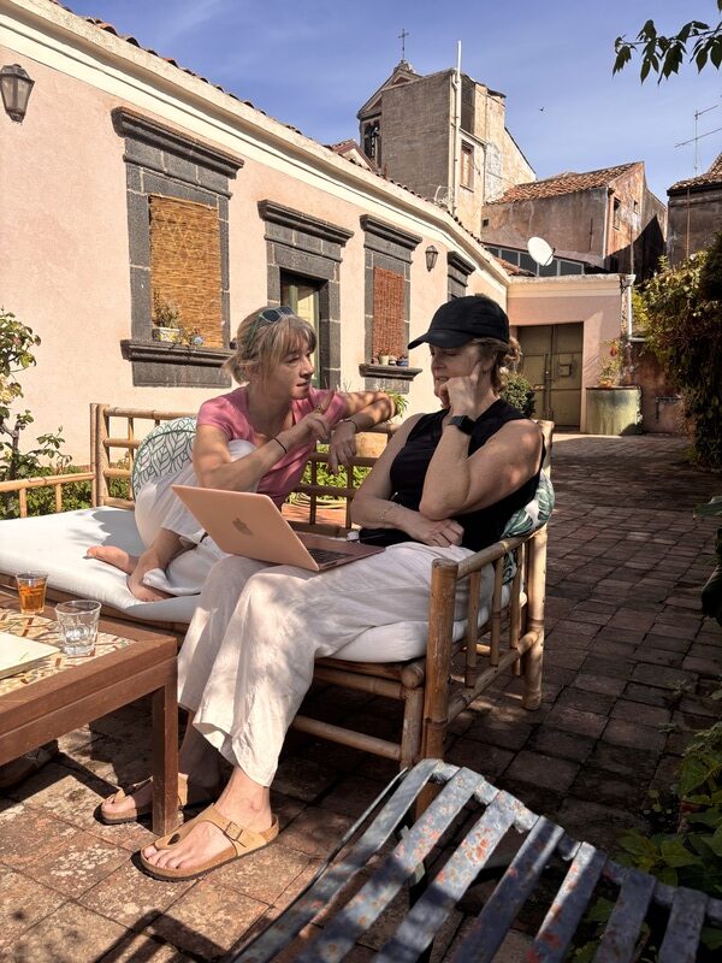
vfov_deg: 67.3
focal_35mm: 26
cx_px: 361
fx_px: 723
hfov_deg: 53.1
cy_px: 482
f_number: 1.6
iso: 50
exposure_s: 1/2710
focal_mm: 5.96
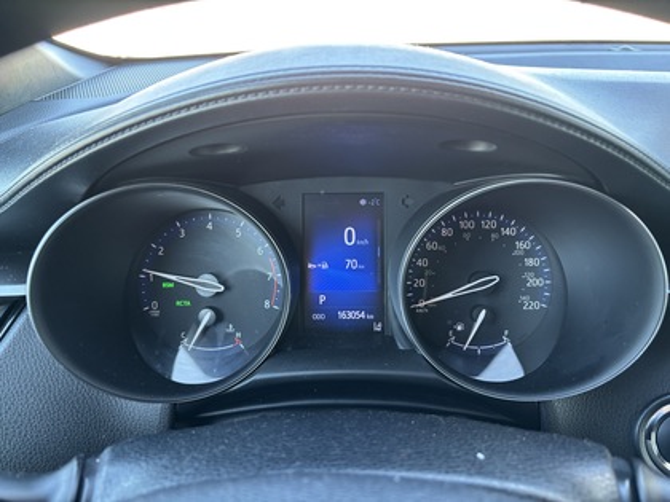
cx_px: 335
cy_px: 251
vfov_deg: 53.1
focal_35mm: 26
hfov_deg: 67.3
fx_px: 503
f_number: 1.6
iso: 125
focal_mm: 5.96
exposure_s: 1/62
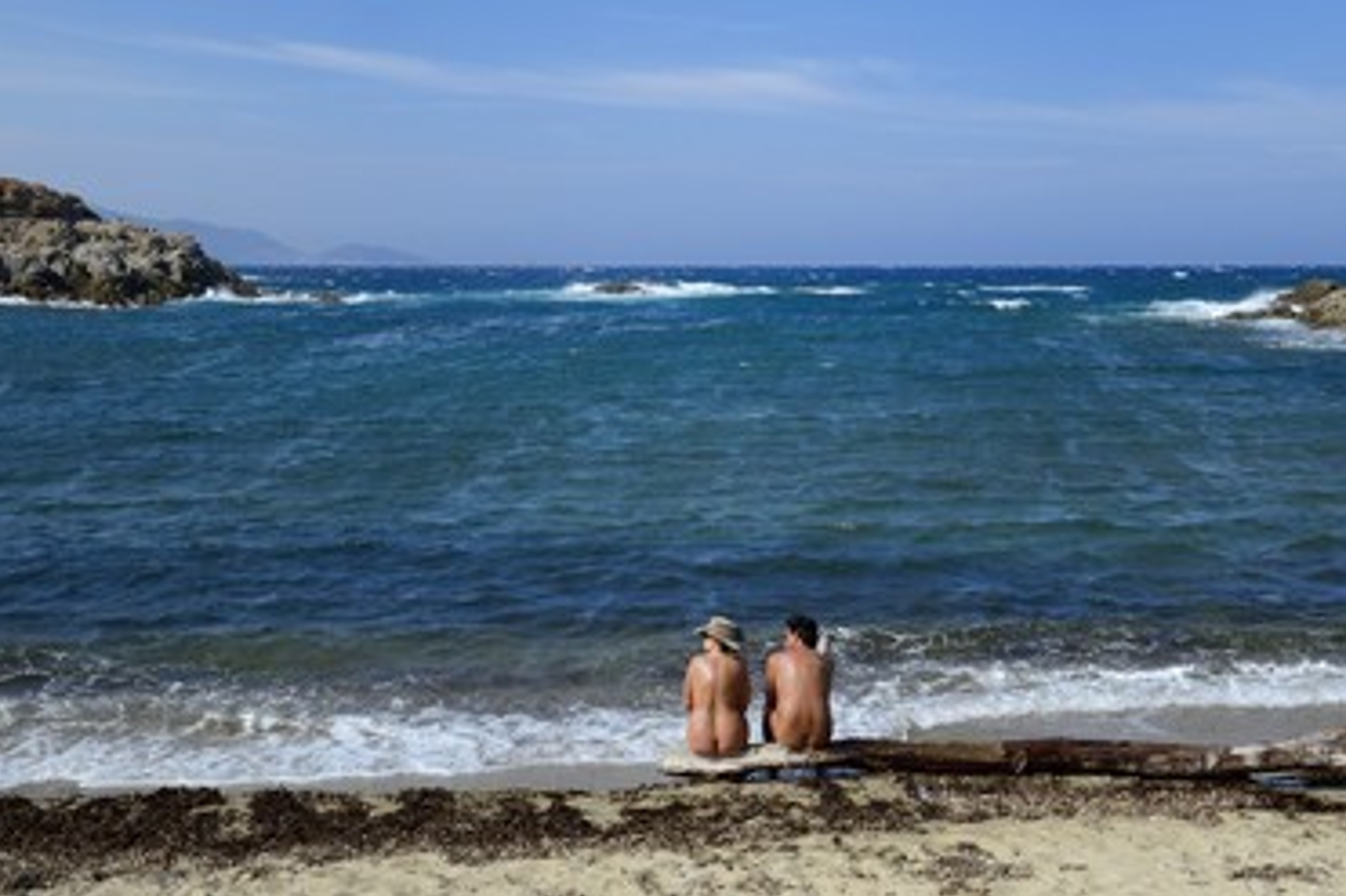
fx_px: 1607
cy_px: 392
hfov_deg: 45.4
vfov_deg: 31.1
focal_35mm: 43
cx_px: 747
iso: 400
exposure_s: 1/500
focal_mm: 38
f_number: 13
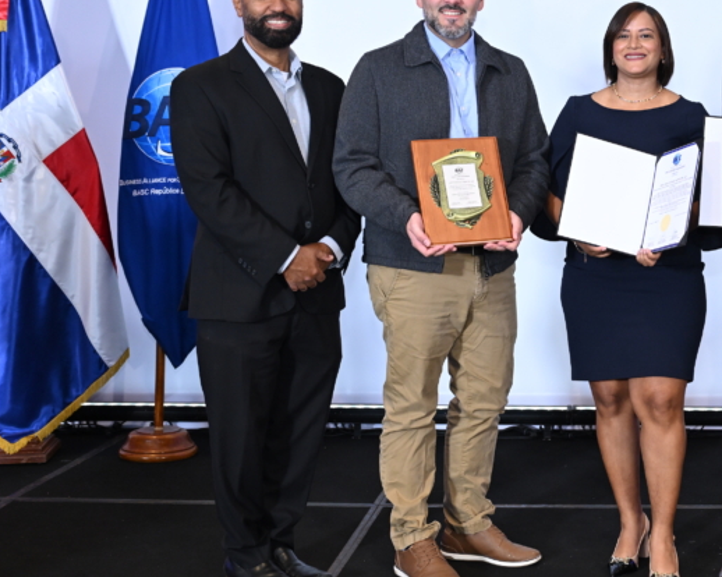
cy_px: 182
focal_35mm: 65
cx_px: 609
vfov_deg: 23.4
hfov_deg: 28.3
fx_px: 1388
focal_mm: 35
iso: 1250
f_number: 3.5
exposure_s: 1/250
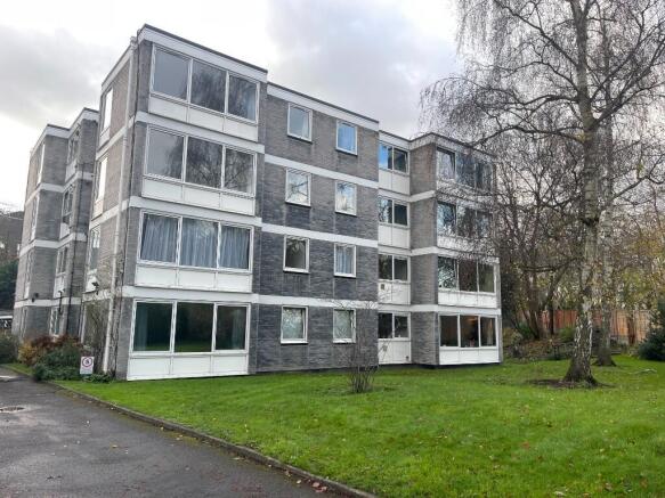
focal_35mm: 25
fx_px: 480
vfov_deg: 54.9
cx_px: 332
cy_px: 249
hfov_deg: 69.4
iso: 32
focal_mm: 5.1
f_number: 1.6
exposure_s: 1/188
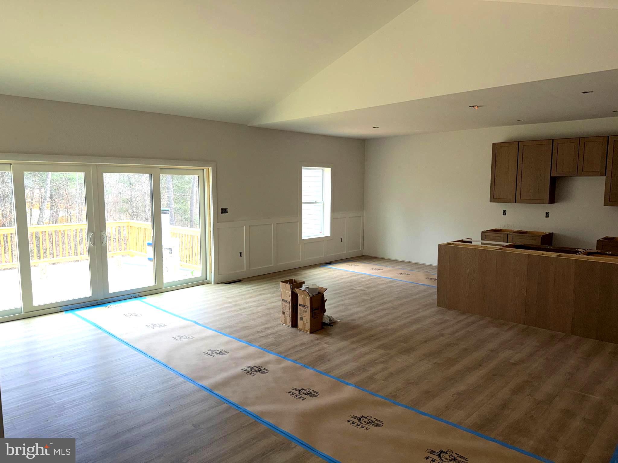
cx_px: 309
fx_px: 428
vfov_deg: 56.8
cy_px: 232
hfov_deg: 71.6
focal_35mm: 24
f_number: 1.78
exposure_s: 1/207
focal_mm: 6.76
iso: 80
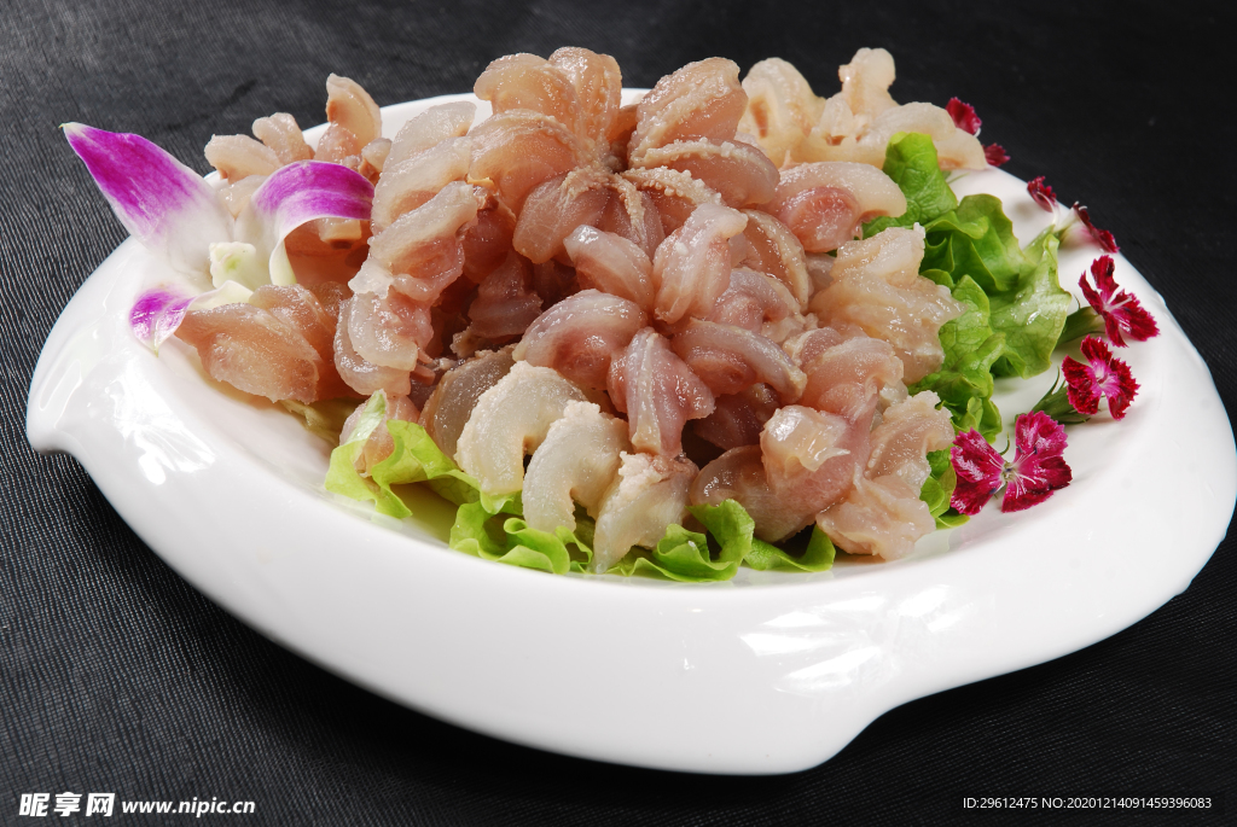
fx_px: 3611
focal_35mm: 105
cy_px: 414
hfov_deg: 19.4
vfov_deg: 13.1
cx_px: 618
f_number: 13
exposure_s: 1/125
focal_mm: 70
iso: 100
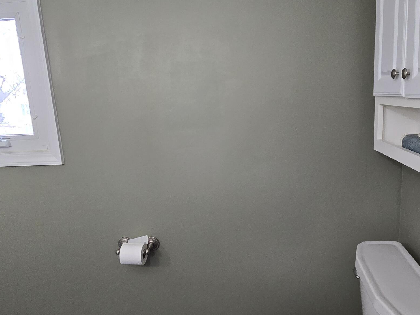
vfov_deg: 54.9
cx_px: 232
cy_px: 155
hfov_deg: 69.2
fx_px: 303
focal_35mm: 25
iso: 320
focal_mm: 2.2
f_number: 2.2
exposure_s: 1/60
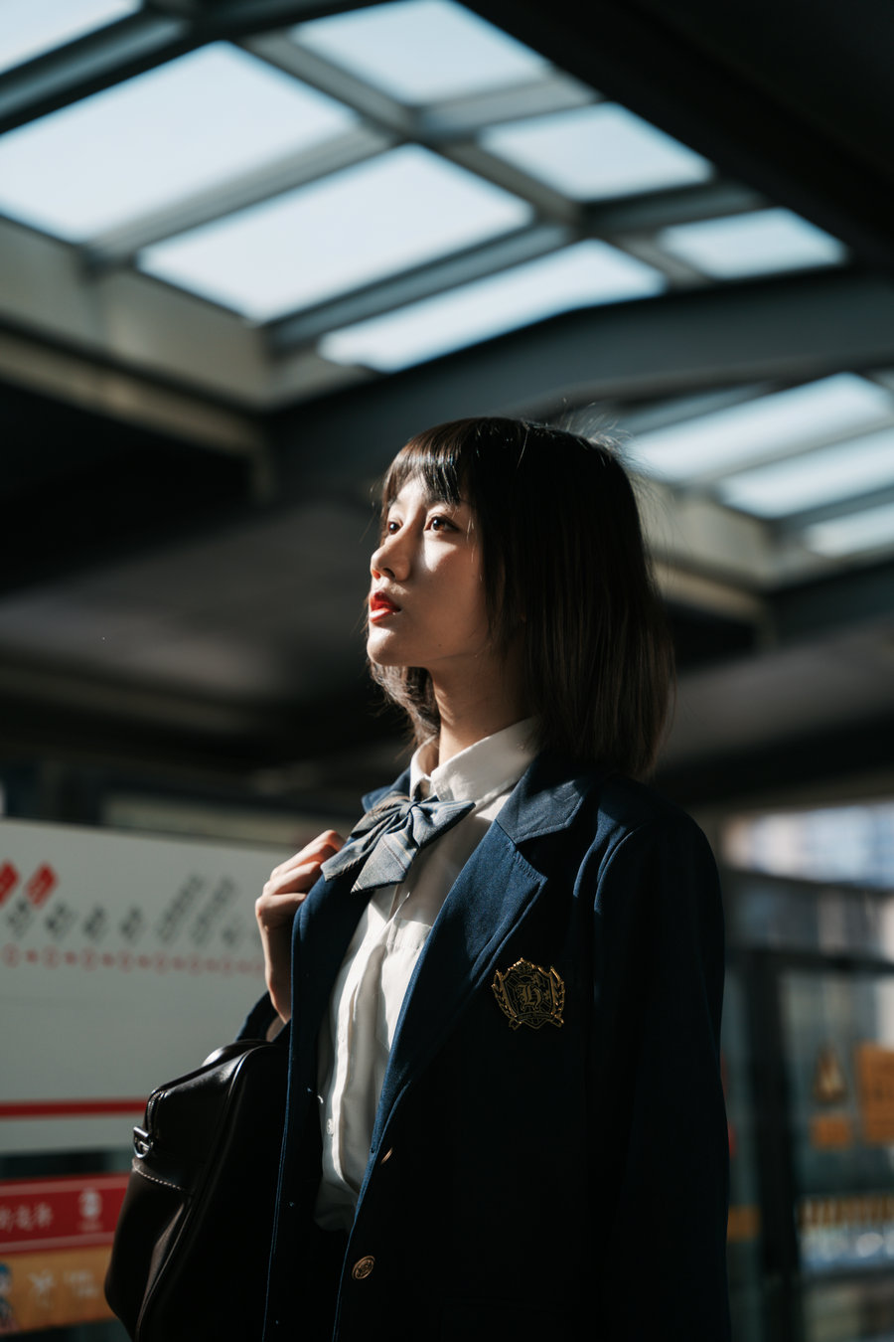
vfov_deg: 28.8
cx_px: 447
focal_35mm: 70
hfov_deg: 19.5
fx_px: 2607
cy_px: 671
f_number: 2.8
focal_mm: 70
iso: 100
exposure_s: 1/400
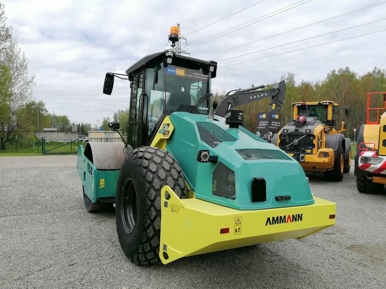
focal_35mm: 27
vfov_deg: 51.4
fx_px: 301
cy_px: 144
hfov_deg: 65.3
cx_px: 193
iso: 50
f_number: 1.8
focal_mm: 4.75
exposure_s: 1/886
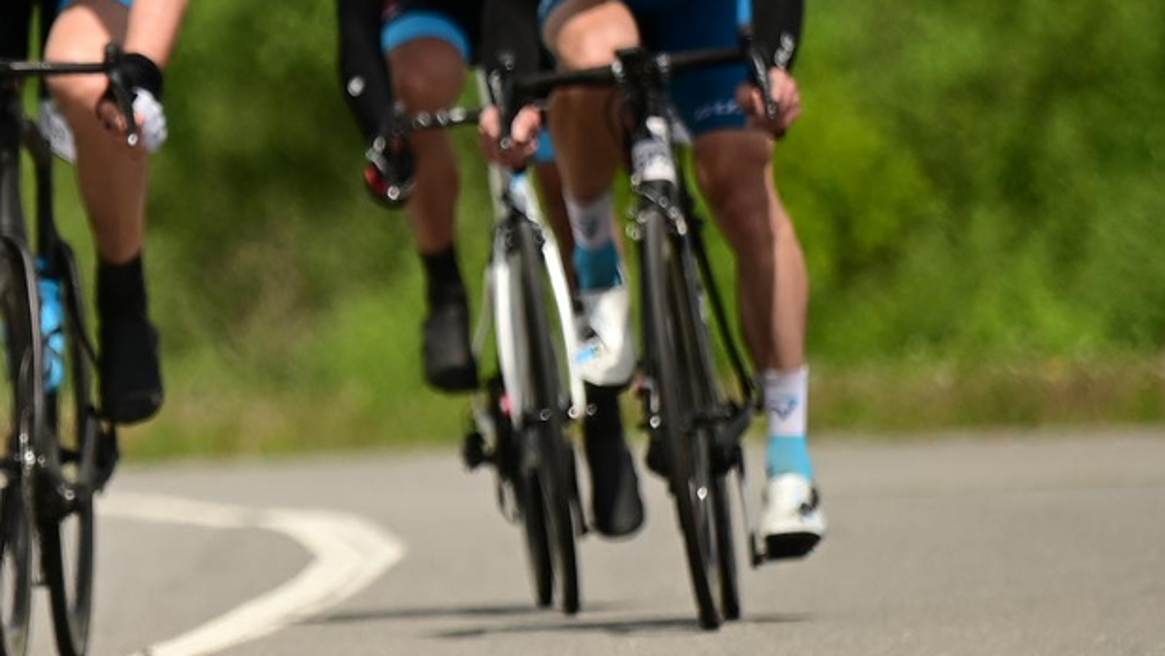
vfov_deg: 1.6
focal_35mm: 737
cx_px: -543
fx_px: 22773
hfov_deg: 2.9
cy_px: -75
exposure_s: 1/4000
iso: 160
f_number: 2.8
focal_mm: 170
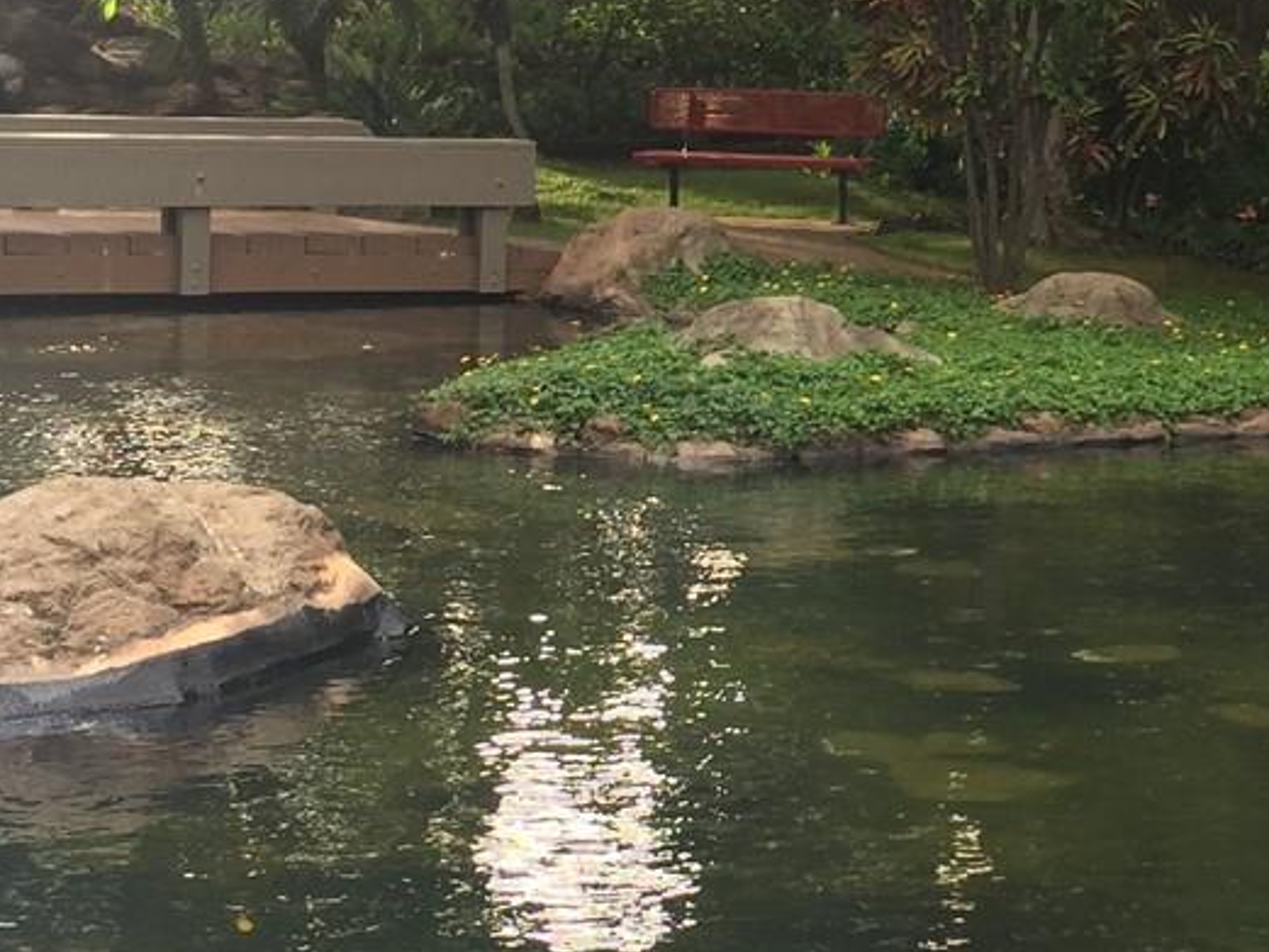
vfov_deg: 16.6
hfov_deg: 21.7
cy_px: 334
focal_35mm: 89
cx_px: 1006
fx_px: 3263
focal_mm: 4.15
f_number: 2.2
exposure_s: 1/158
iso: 32
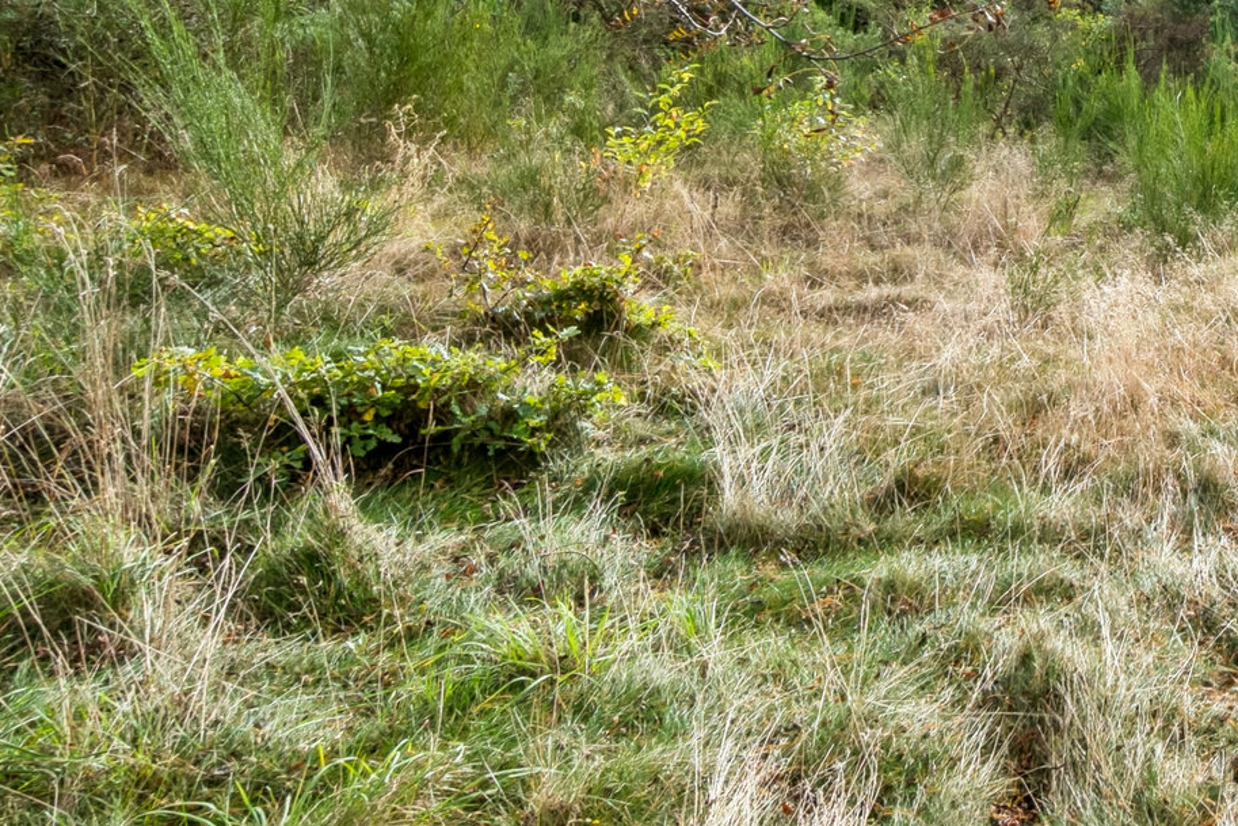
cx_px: 1588
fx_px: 1582
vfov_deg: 27.7
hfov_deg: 32.6
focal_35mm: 46
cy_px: 20
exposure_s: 1/320
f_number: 8
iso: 200
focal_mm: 14
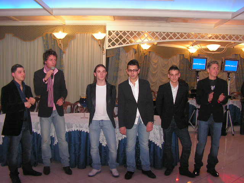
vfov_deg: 39.7
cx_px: 122
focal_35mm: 36
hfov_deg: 51.4
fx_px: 254
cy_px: 92
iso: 200
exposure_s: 1/40
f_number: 3.2
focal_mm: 6
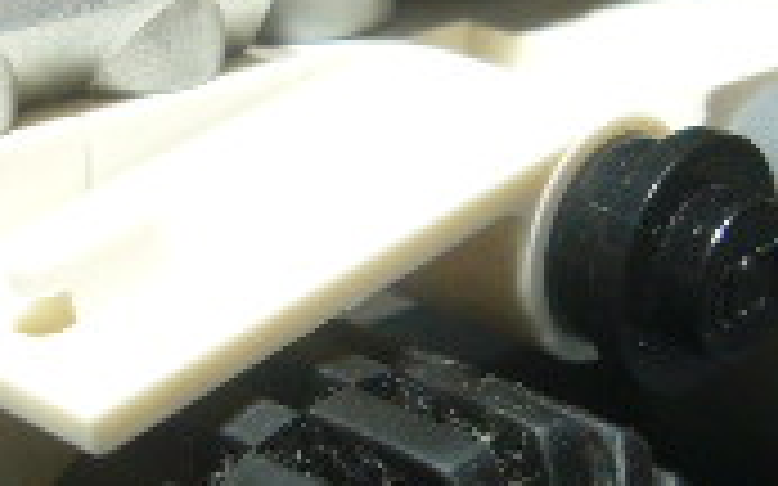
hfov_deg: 18.9
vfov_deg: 11.9
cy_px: 333
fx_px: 2332
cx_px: 351
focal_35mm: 110
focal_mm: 4.6
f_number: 2.8
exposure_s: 1/13
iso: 100
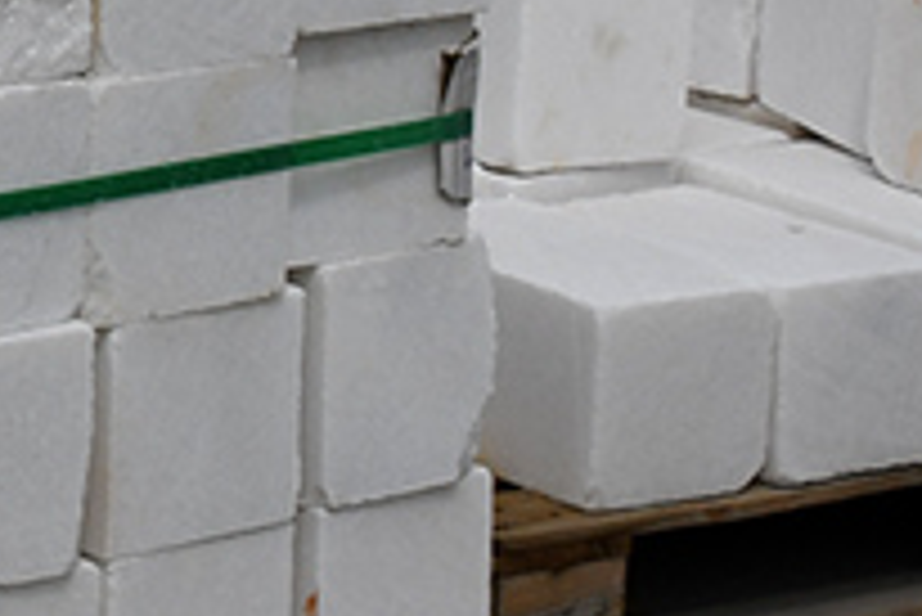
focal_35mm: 156
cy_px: 178
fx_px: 3998
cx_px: -742
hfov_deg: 12.1
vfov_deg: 8.8
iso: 250
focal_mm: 27
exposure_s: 1/800
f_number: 9
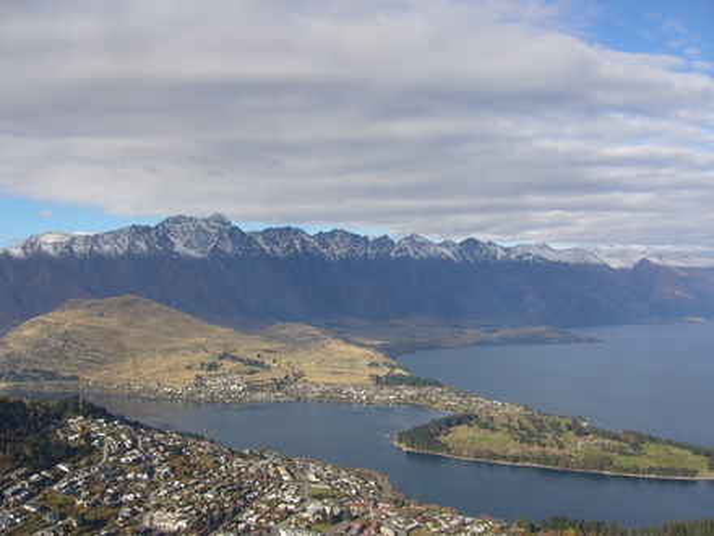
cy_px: 268
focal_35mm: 35
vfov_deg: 40.7
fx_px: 722
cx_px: 357
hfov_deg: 52.6
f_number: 5.6
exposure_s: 1/320
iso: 80
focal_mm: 5.8
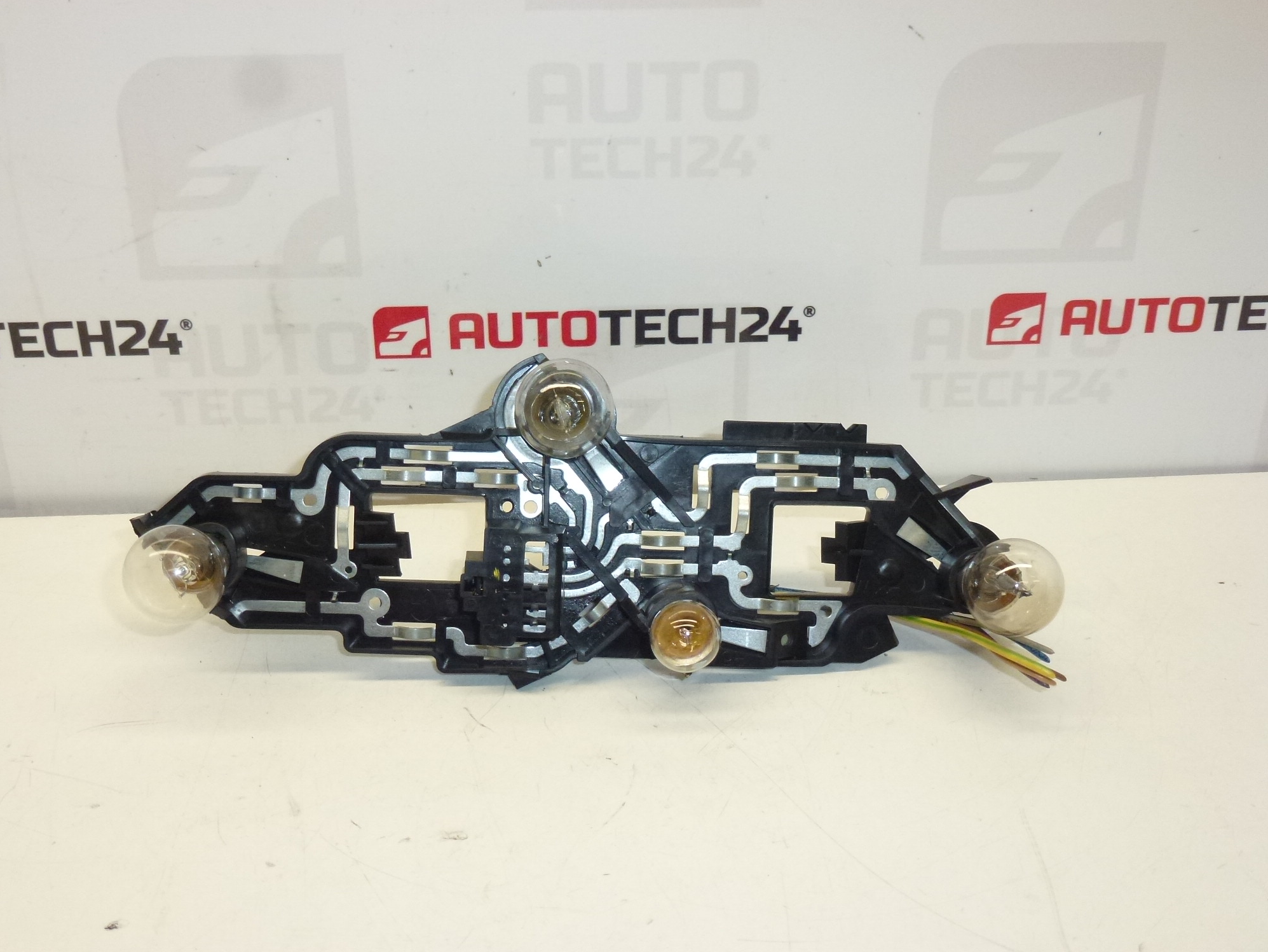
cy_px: 484
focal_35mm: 39
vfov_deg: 36.8
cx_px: 618
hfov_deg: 47.9
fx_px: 1429
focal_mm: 6.8
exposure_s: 1/250
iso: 400
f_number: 3.8
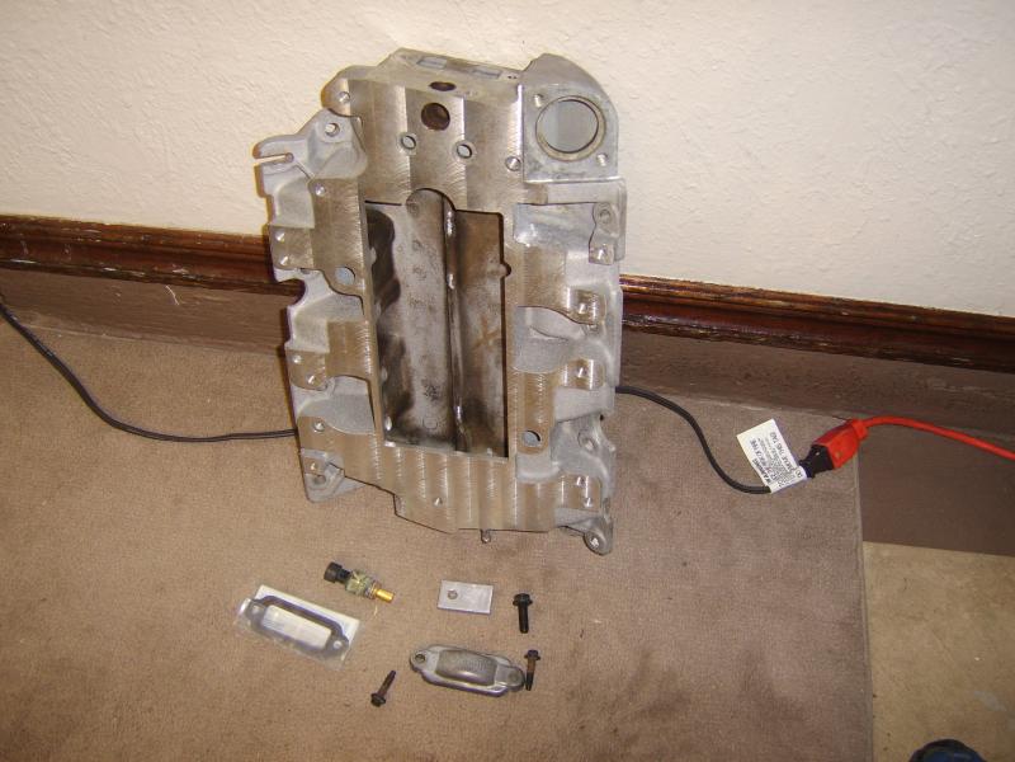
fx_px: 909
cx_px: 508
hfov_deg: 58.4
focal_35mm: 31
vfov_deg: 45.4
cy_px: 381
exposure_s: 1/30
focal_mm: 8.13
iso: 141
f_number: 2.7
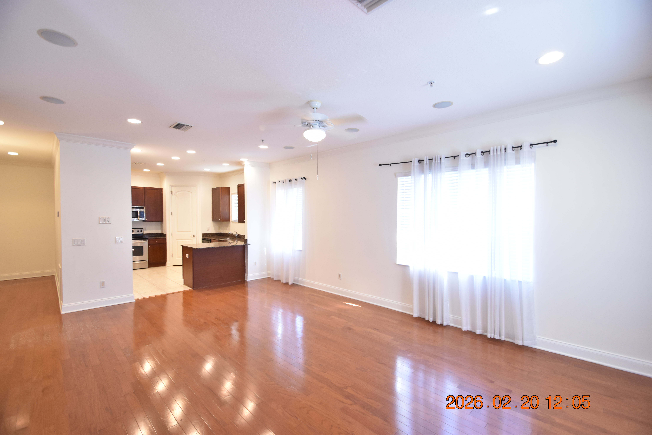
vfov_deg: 77.3
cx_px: 326
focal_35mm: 15
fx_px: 272
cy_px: 218
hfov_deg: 100.4
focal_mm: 10
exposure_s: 1/45
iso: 800
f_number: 3.5
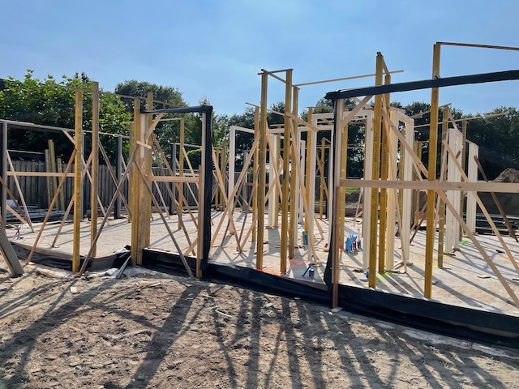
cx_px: 260
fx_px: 390
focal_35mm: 26
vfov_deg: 53.1
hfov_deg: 67.3
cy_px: 194
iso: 32
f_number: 1.6
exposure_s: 1/6494
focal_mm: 4.2
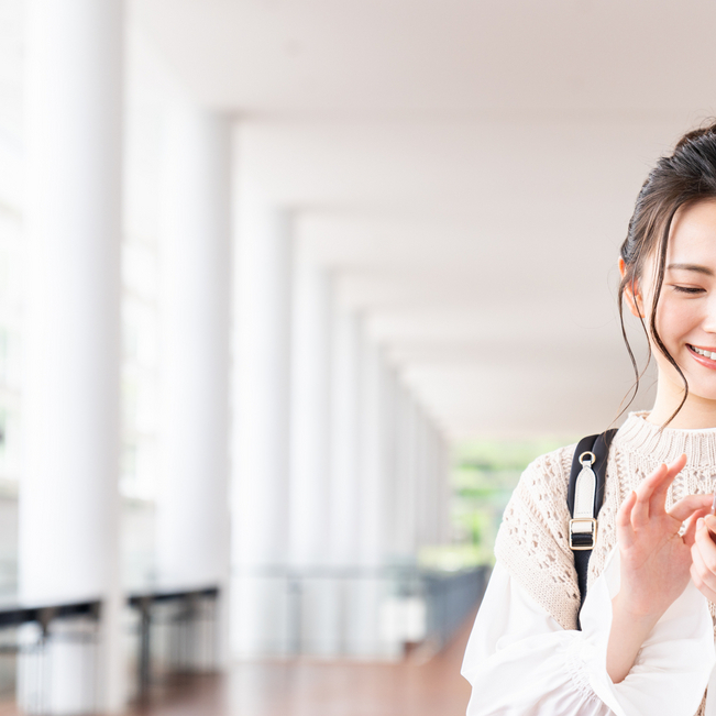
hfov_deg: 18.4
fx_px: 2200
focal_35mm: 94
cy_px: 426
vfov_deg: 18.5
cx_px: 486
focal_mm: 60
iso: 320
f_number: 3.2
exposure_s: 1/160
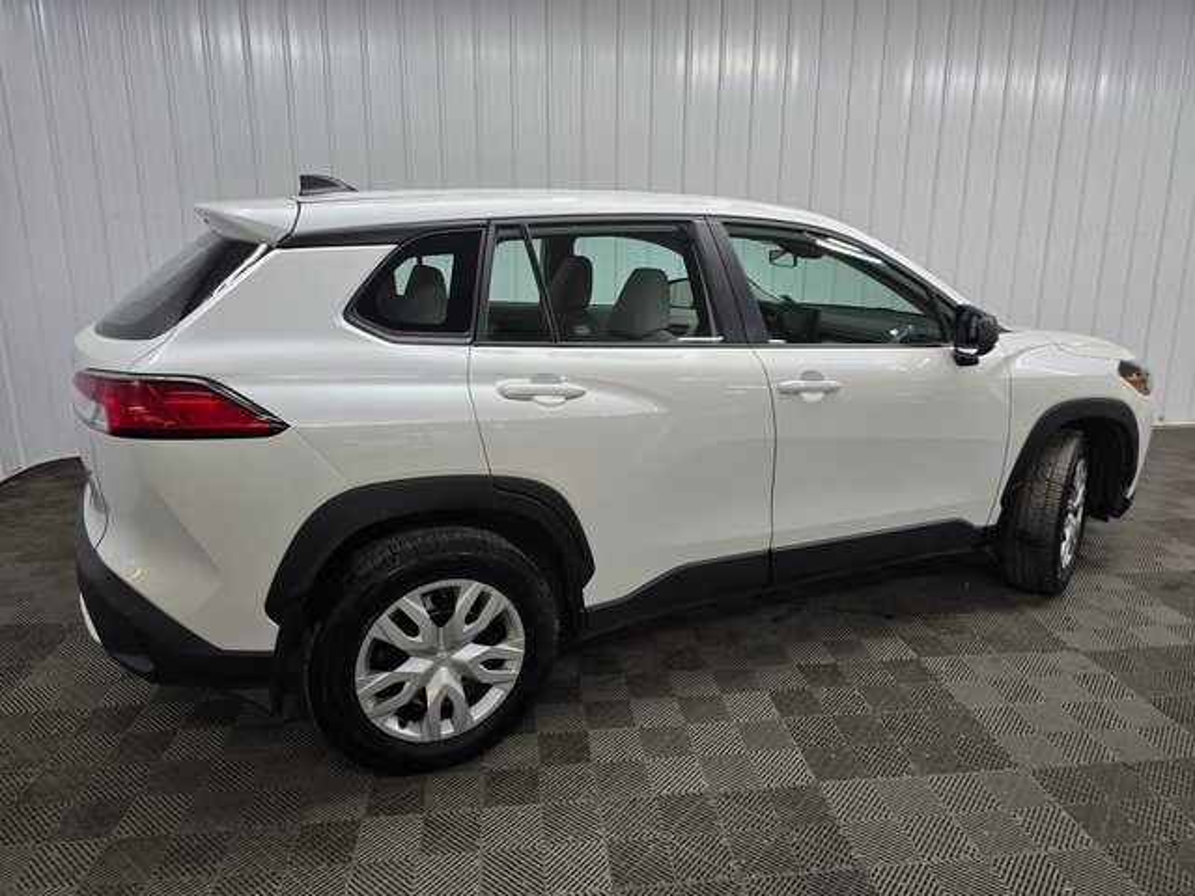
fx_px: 794
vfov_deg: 58.9
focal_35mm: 23
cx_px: 598
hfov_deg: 73.9
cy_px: 448
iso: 160
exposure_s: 1/120
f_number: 1.7
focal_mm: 6.3
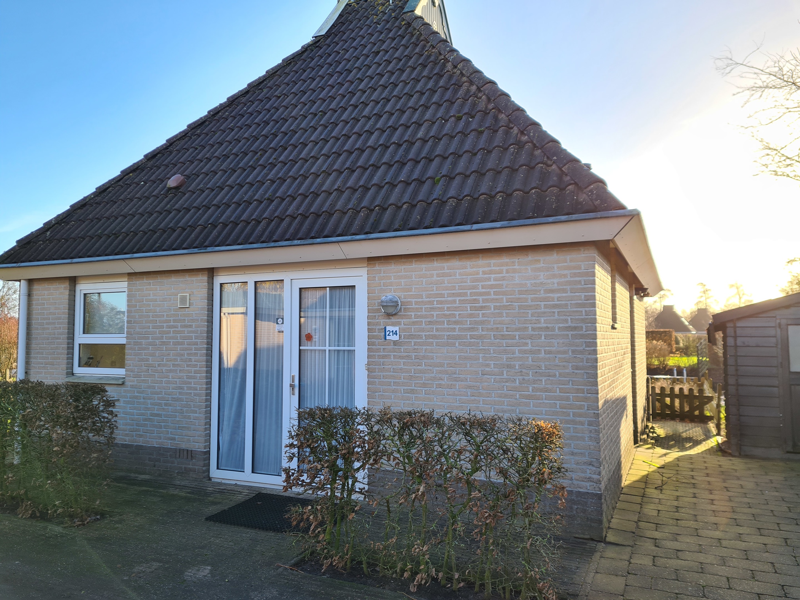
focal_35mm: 26
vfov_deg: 53.1
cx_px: 400
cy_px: 300
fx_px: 601
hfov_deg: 67.3
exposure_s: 1/454
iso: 50
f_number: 1.8
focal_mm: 5.4
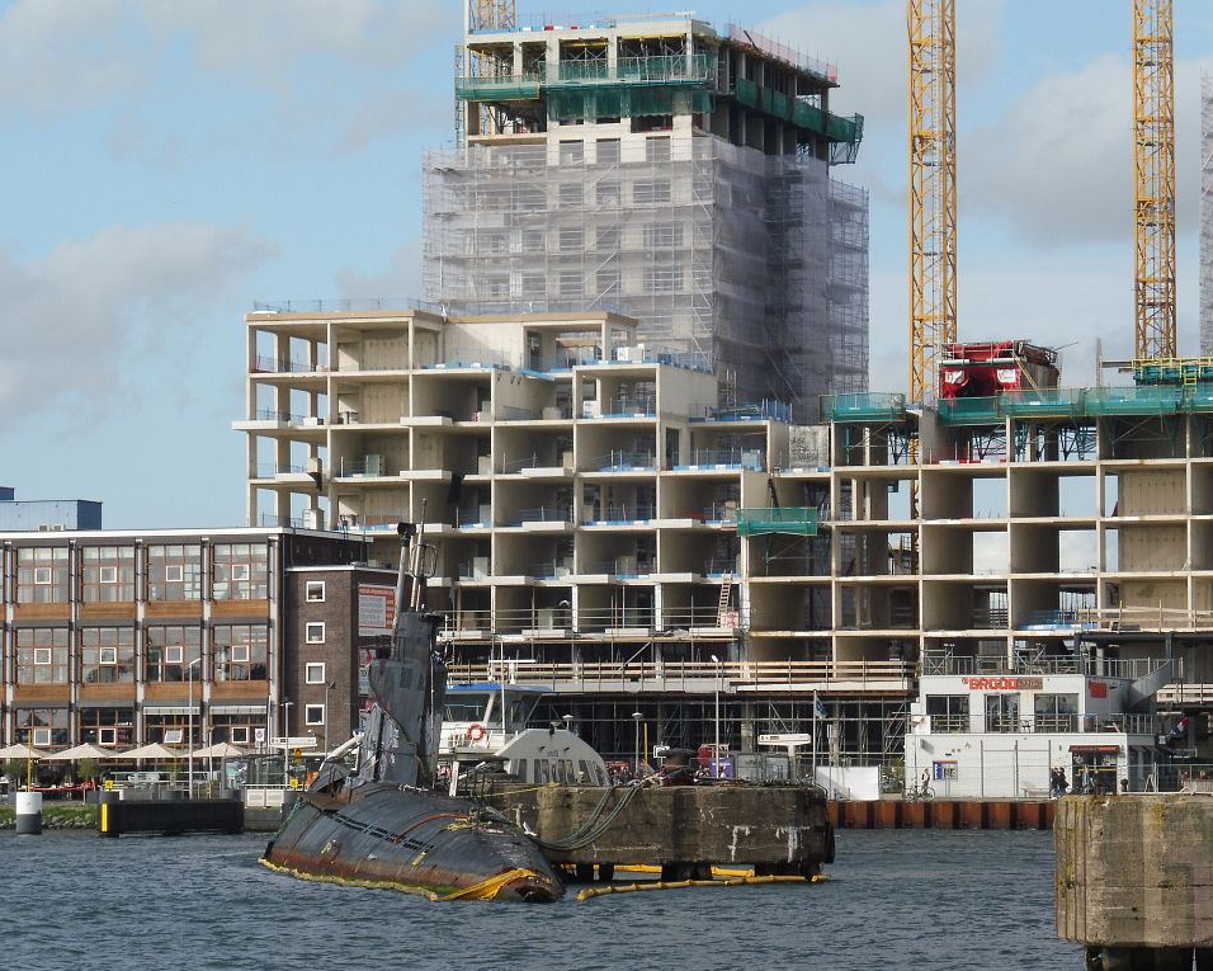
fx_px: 5781
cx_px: 612
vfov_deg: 9.6
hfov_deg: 12.0
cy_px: 486
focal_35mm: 161
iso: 100
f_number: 7.1
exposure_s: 1/250
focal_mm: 27.6
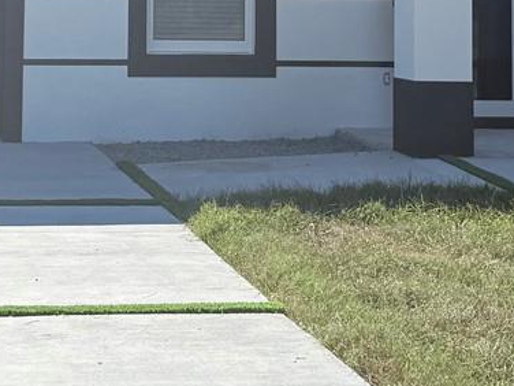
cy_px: -108
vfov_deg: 14.0
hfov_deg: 19.1
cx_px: 138
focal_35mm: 102
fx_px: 1515
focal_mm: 6.76
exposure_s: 1/6711
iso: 100
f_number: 1.78
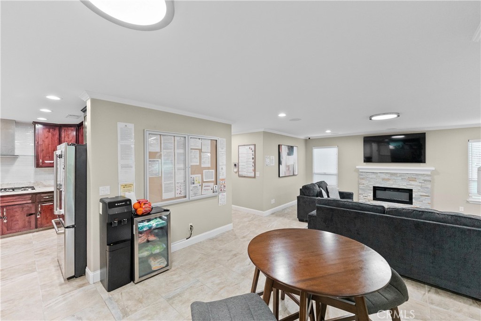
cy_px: 160
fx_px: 187
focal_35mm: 14
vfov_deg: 81.2
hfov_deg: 104.2
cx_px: 240
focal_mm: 14
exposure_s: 1/160
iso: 1600
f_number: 2.8
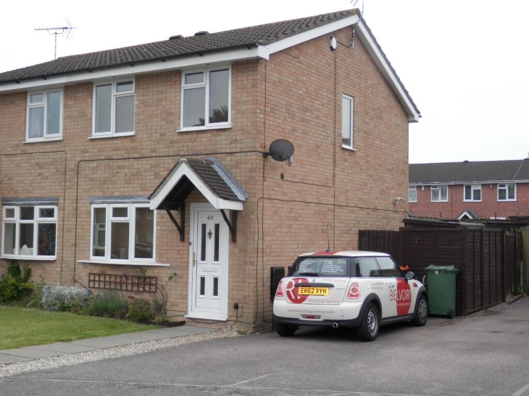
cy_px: 198
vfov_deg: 32.2
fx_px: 688
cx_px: 264
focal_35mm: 45
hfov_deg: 42.1
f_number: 3.8
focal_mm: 8
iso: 80
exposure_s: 1/160
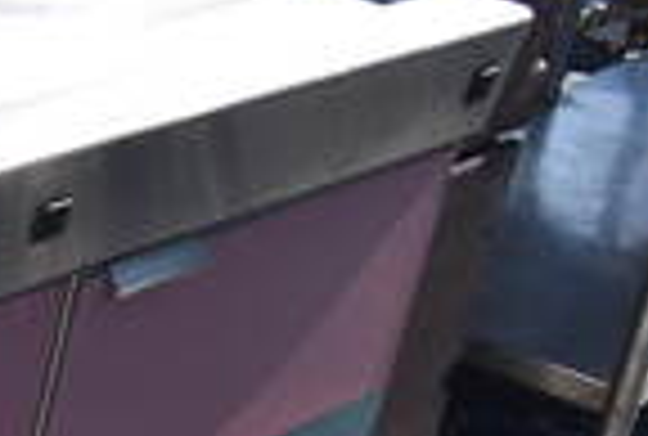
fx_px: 2058
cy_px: 526
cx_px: -644
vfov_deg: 11.8
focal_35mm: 114
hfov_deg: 14.7
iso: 160
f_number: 8
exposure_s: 1/250
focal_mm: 18
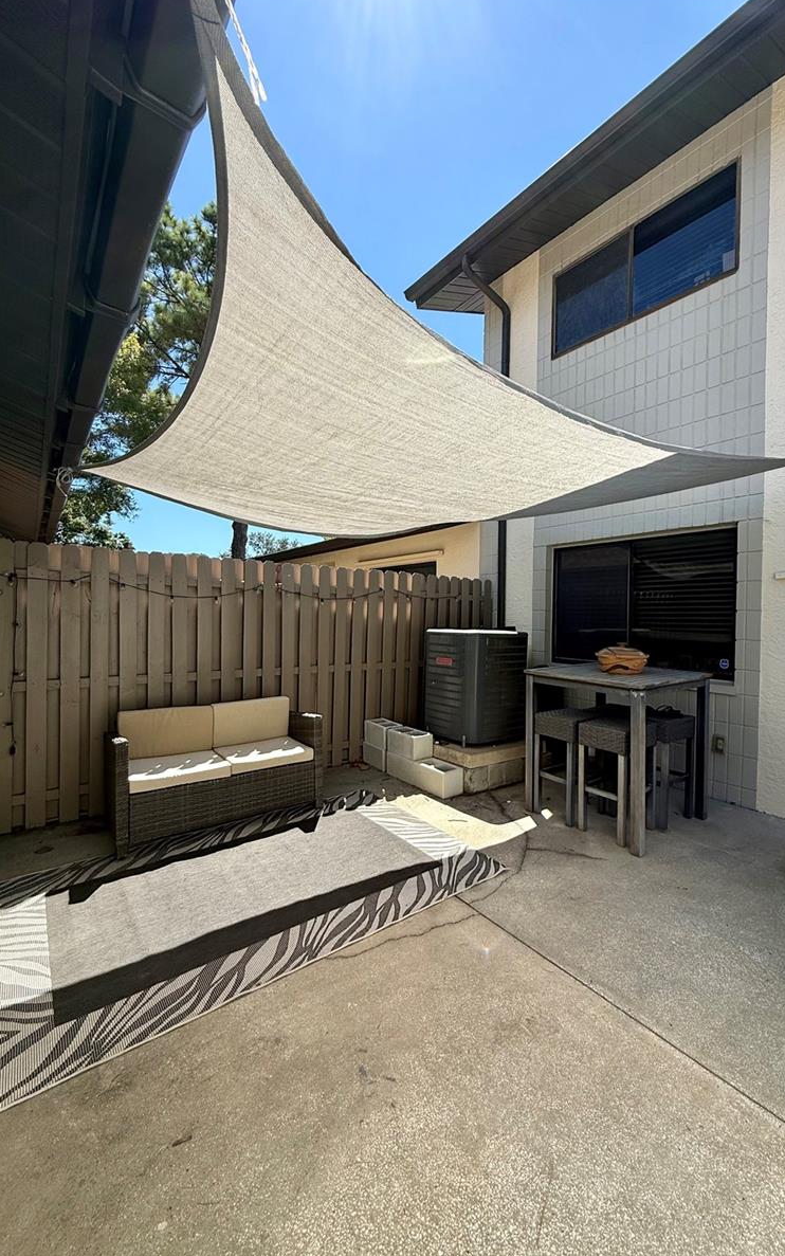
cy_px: 624
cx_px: 458
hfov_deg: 74.2
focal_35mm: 15
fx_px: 513
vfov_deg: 101.5
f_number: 2.2
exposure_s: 1/1656
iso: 50
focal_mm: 2.22
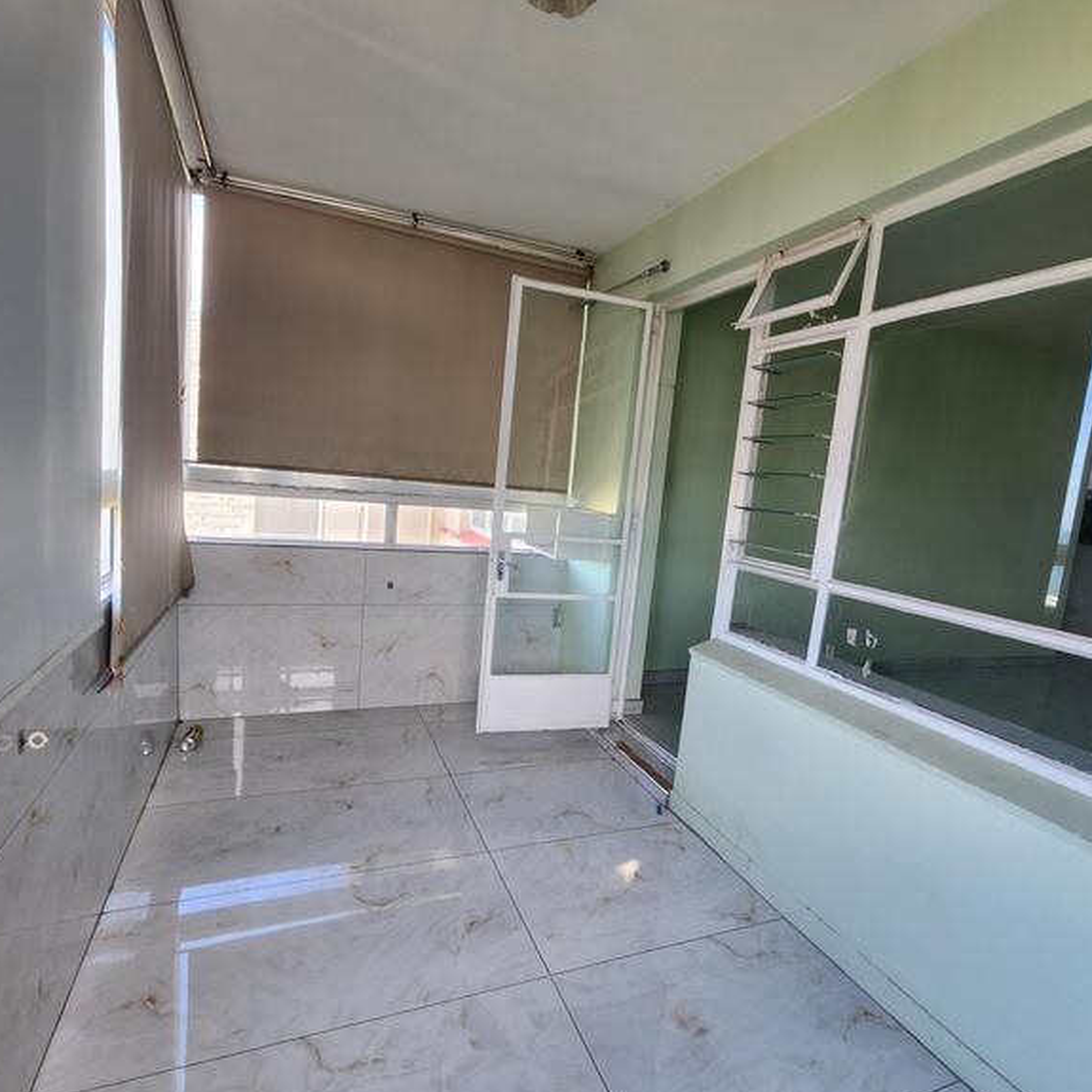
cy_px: 558
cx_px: 543
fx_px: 571
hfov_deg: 87.4
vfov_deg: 87.4
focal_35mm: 16
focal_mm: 2.2
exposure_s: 1/50
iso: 50
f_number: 2.2
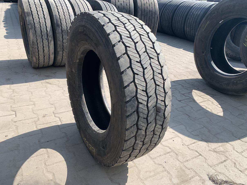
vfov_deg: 53.1
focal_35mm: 26
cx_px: 124
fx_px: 186
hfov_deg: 67.3
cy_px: 92
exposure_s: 1/1011
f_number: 1.8
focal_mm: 4.25
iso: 25
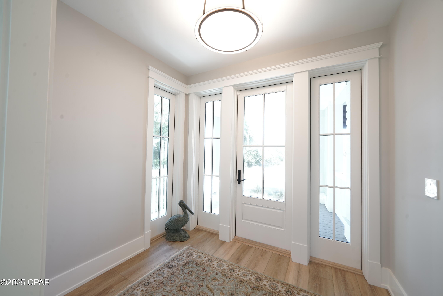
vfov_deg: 85.4
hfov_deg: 108.3
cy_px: 148
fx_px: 160
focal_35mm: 13
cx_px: 222
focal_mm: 13
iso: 800
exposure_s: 1/15
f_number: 8
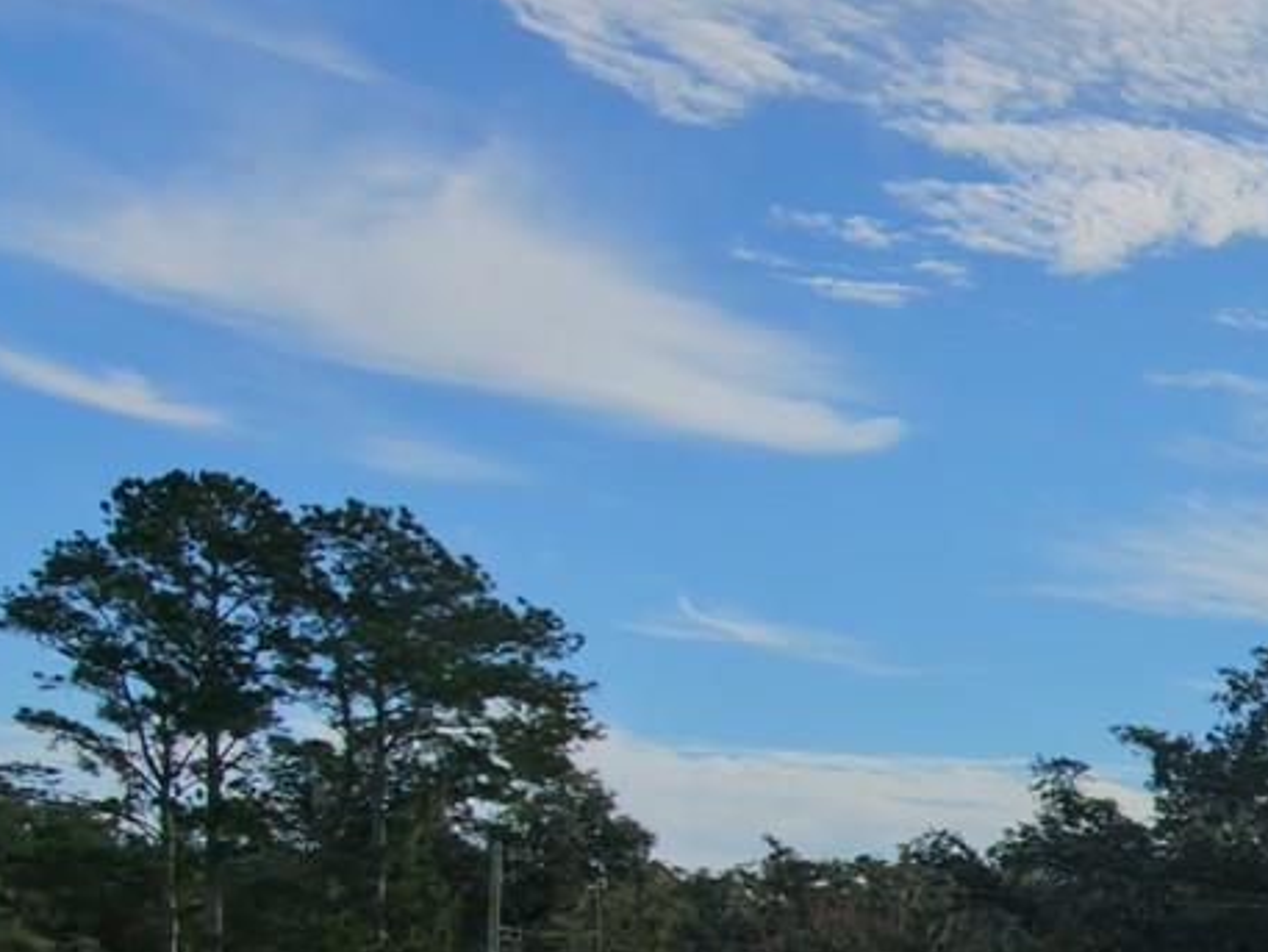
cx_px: 2186
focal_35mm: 56
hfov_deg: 22.7
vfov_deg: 24.4
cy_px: 1041
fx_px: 2052
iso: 100
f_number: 2.2
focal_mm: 3.05
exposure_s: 1/1000
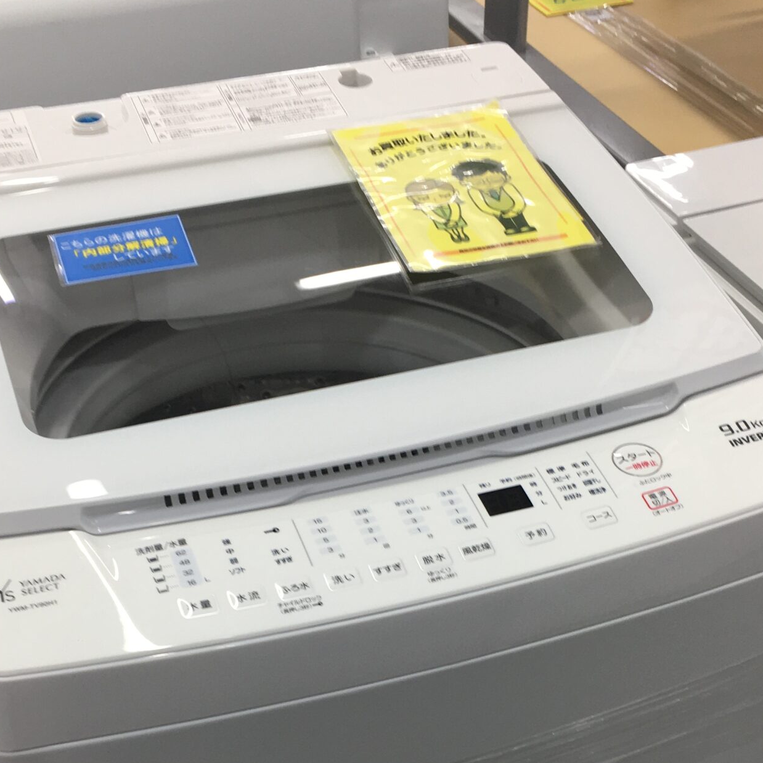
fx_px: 1322
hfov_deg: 32.2
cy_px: 634
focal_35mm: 53
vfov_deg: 31.2
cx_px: 377
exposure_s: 1/50
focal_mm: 4.15
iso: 25
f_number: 2.2
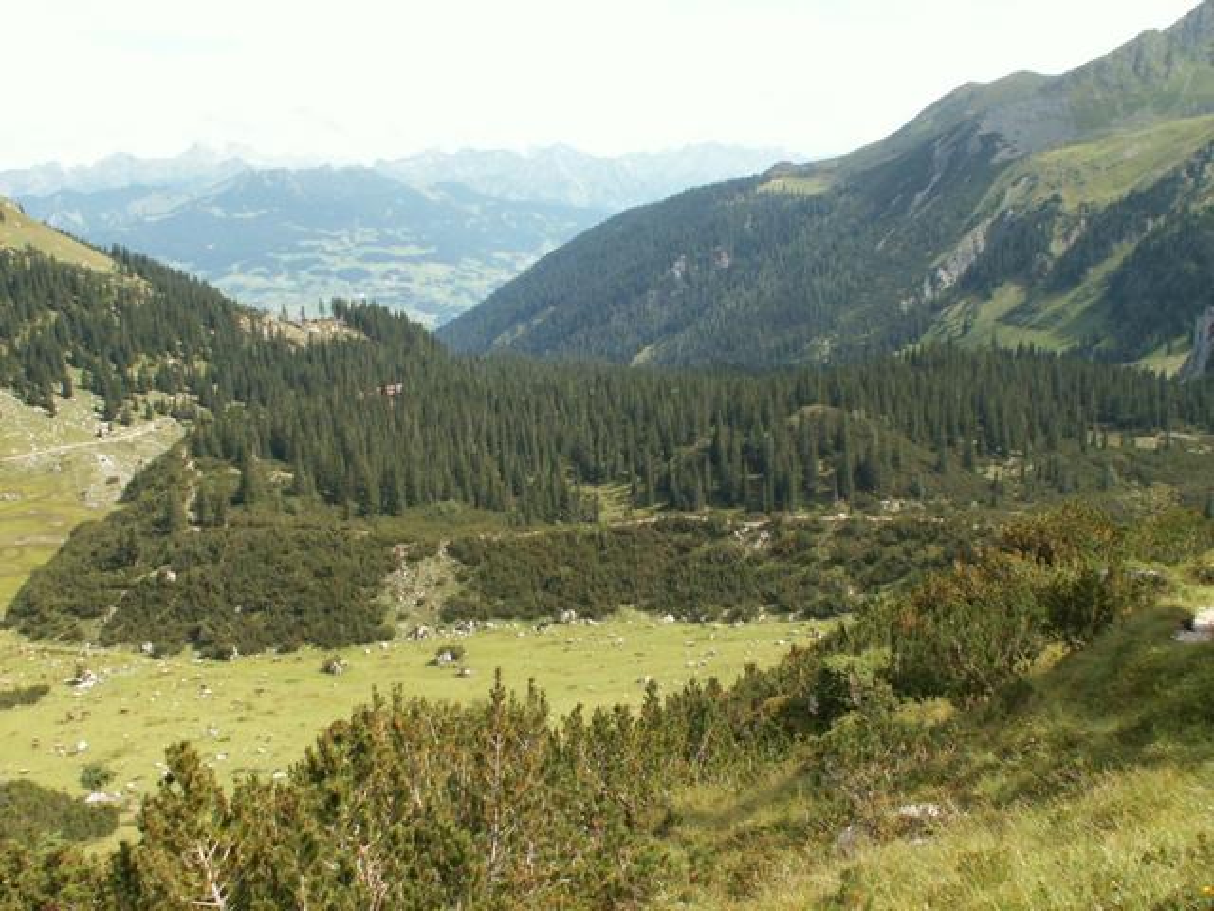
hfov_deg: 52.6
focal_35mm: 35
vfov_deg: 40.7
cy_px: 456
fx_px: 1227
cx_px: 607
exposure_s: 1/125
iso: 50
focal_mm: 5.86
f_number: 5
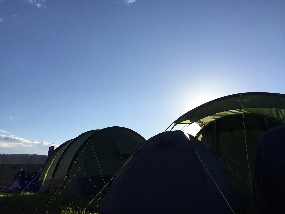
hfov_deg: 61.7
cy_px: 107
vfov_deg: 48.2
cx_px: 142
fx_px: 239
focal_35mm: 29
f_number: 2.2
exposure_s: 1/3968
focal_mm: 4.15
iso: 32
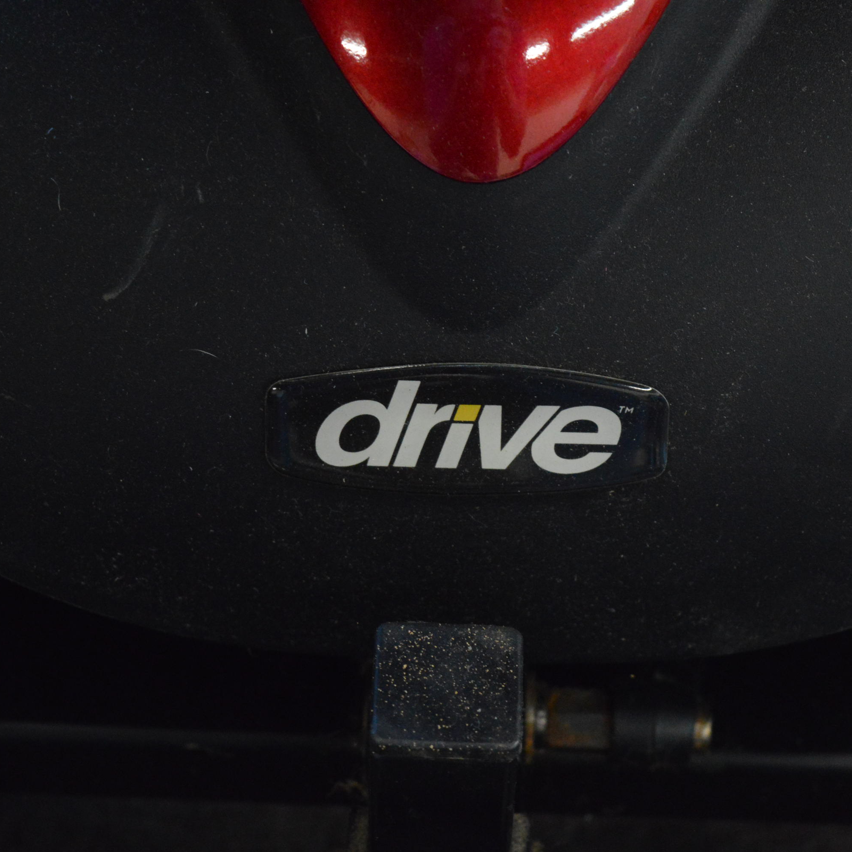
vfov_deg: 16.5
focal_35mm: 106
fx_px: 2942
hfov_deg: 16.5
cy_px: 426
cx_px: 480
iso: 3200
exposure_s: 1/60
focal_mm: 55
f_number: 5.6
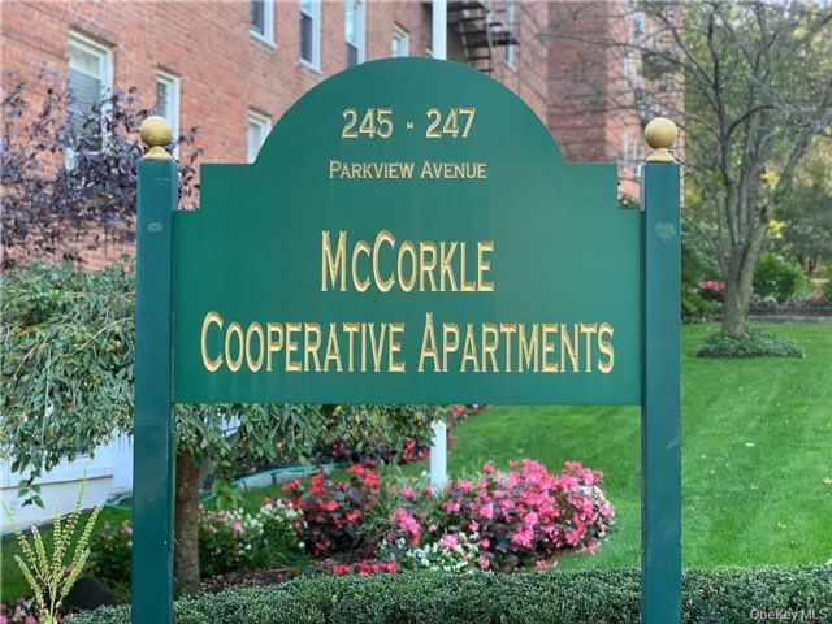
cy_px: 312
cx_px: 416
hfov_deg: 36.8
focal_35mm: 52
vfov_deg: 28.0
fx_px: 1250
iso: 100
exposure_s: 1/122
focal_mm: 6
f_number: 2.4
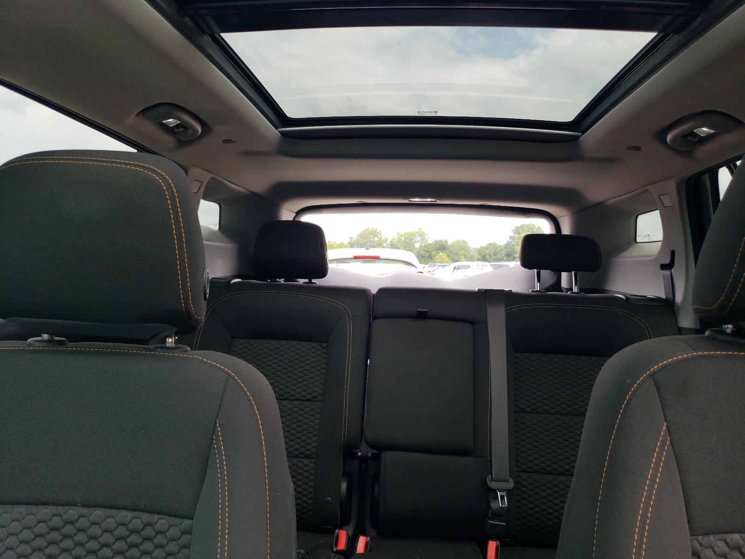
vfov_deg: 53.1
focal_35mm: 26
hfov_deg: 67.3
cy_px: 280
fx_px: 560
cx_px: 372
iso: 50
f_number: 1.5
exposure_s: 1/400
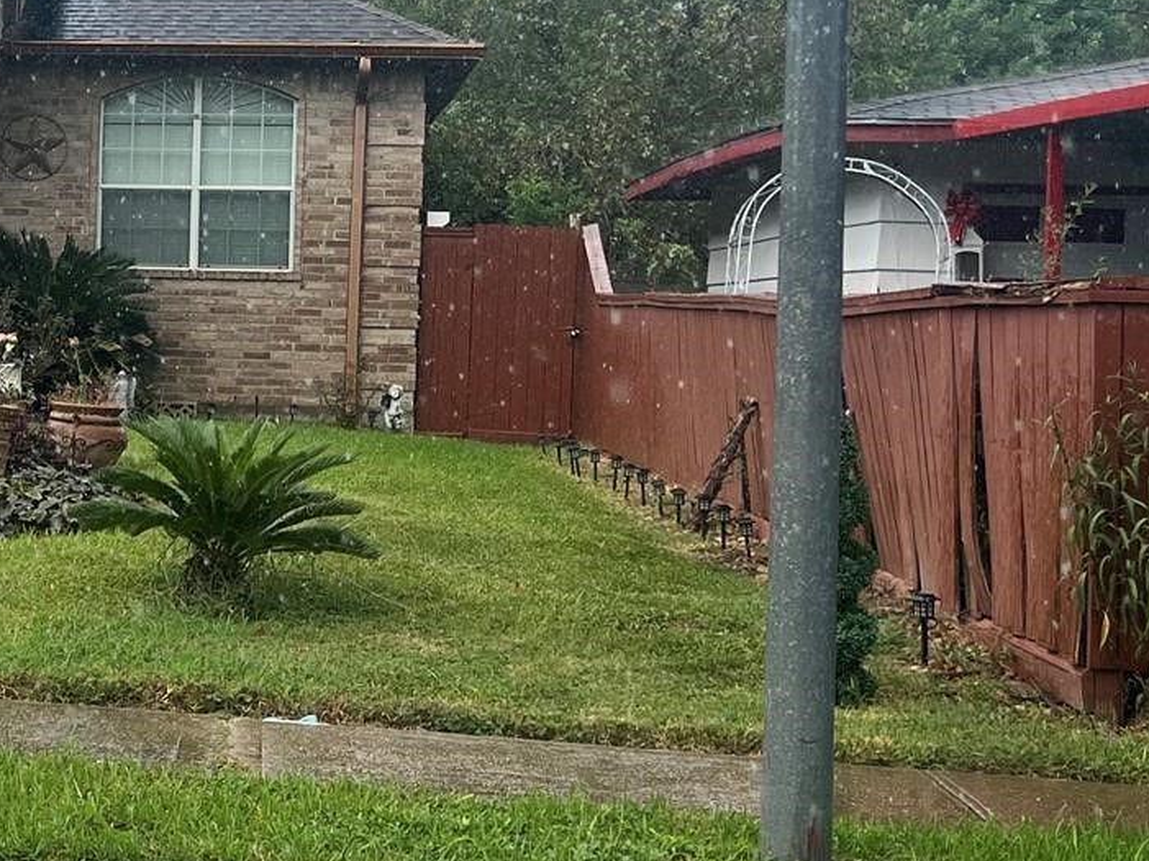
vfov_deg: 19.3
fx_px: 2521
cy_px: 323
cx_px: -131
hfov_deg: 23.9
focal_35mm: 76
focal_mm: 5.7
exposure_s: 1/1934
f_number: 1.5
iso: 50
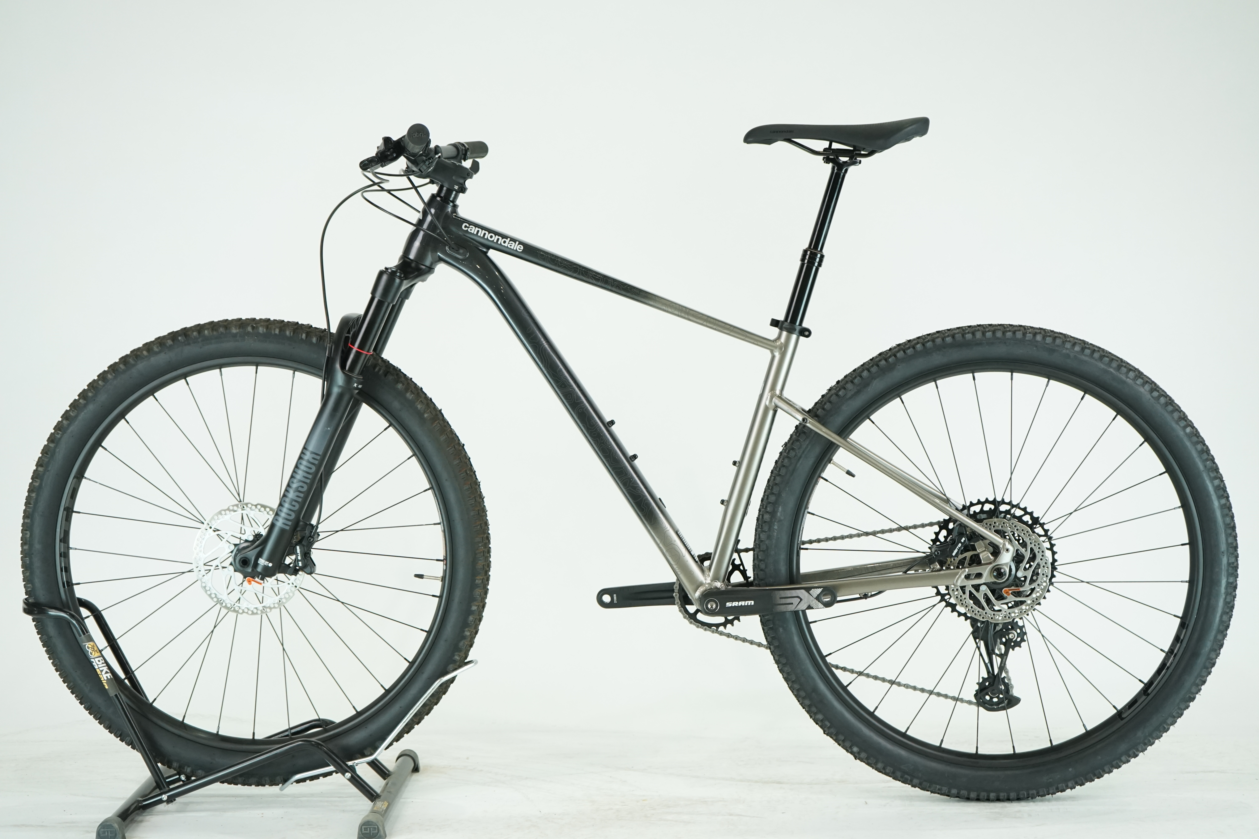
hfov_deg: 35.1
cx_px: 630
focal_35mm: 57
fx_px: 1993
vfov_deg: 23.8
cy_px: 420
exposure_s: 1/200
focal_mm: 57
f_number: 5.6
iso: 1600
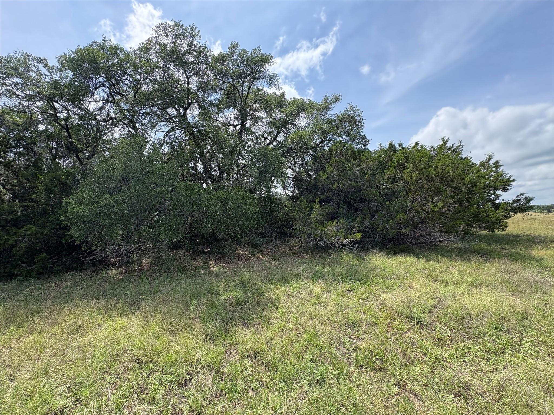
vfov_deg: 85.7
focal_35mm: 14
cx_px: 277
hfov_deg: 102.1
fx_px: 224
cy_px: 208
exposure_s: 1/756
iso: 64
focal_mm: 2.22
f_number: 2.2
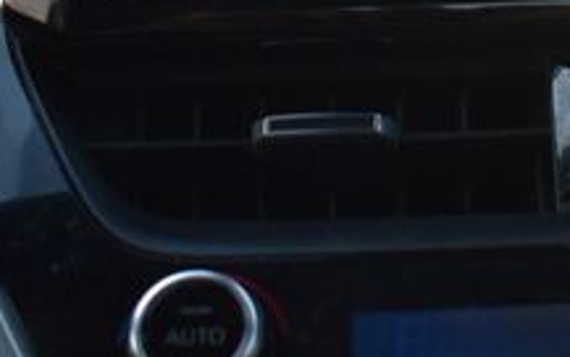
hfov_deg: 18.7
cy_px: -131
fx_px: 1679
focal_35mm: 108
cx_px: 591
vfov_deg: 11.8
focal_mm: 24
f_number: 4
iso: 1600
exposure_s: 1/13
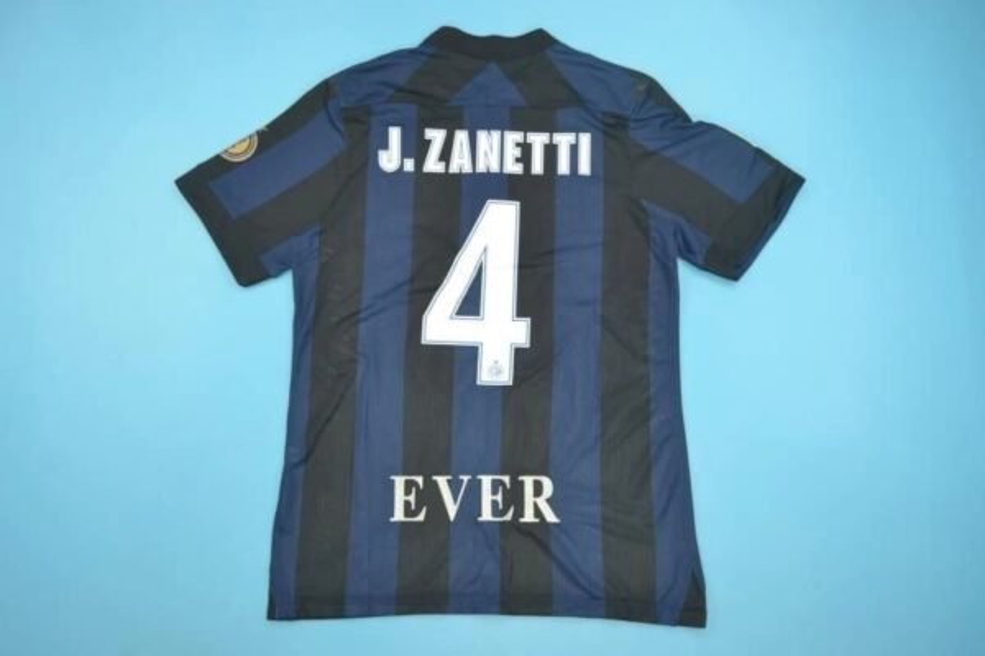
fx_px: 821
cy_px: 328
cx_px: 492
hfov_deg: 61.9
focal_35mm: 30
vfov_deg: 43.6
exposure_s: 1/100
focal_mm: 20
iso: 200
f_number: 4
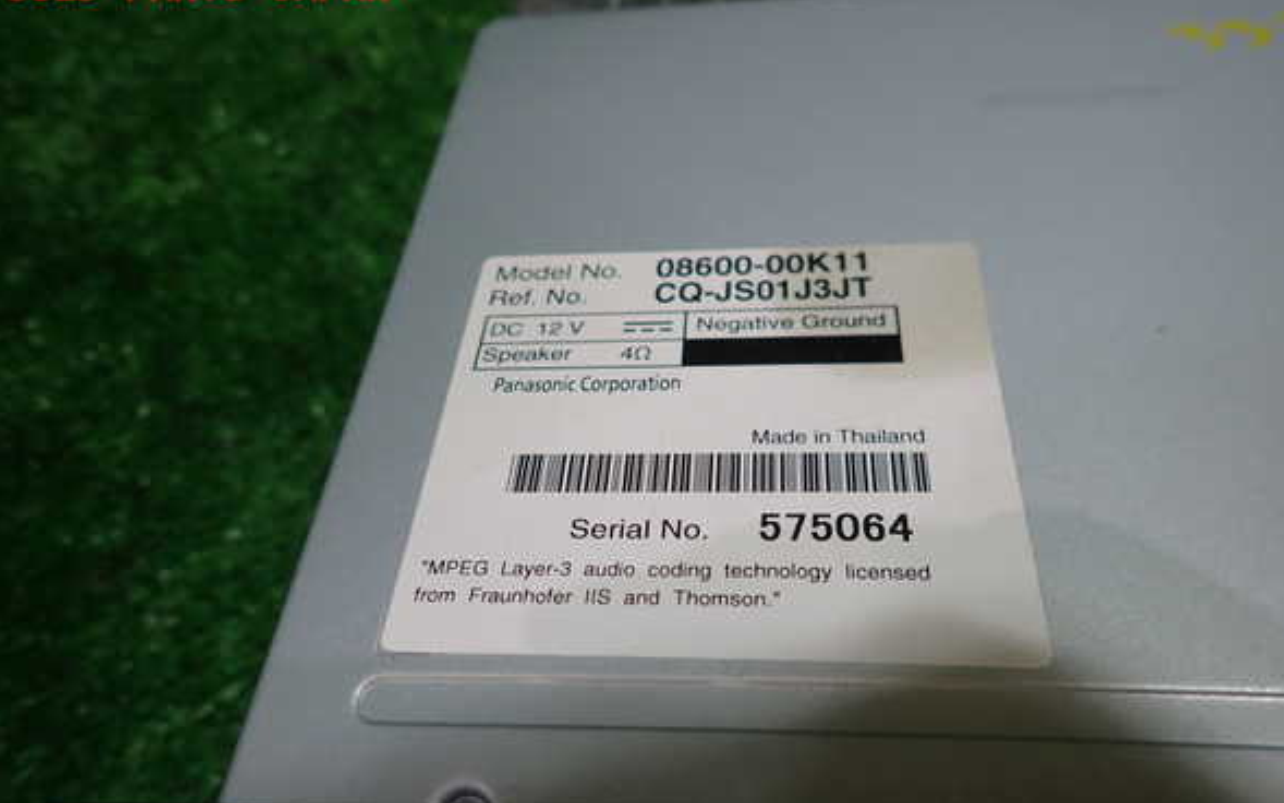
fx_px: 945
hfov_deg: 68.4
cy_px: 450
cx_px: 647
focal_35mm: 27
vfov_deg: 45.9
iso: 100
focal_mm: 4.5
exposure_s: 1/60
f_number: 2
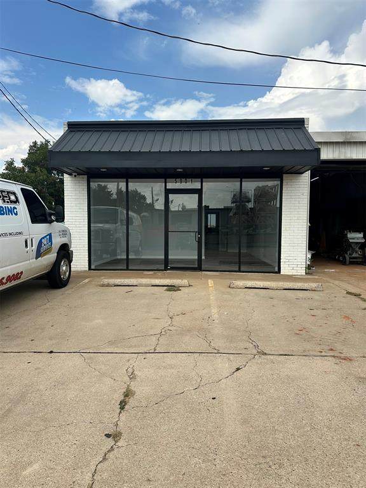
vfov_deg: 71.6
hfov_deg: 56.8
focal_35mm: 24
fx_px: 338
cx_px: 183
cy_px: 244
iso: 80
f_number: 1.78
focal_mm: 6.86
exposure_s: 1/2882
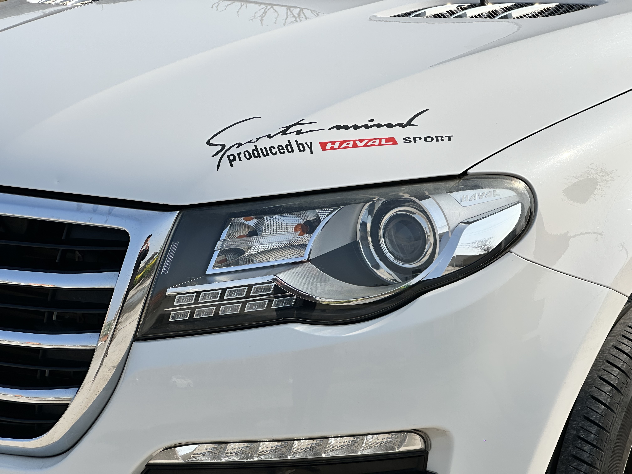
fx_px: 1406
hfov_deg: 25.3
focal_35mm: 77
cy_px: 237
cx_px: 316
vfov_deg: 19.1
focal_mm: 9
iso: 32
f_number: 2.8
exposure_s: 1/1233
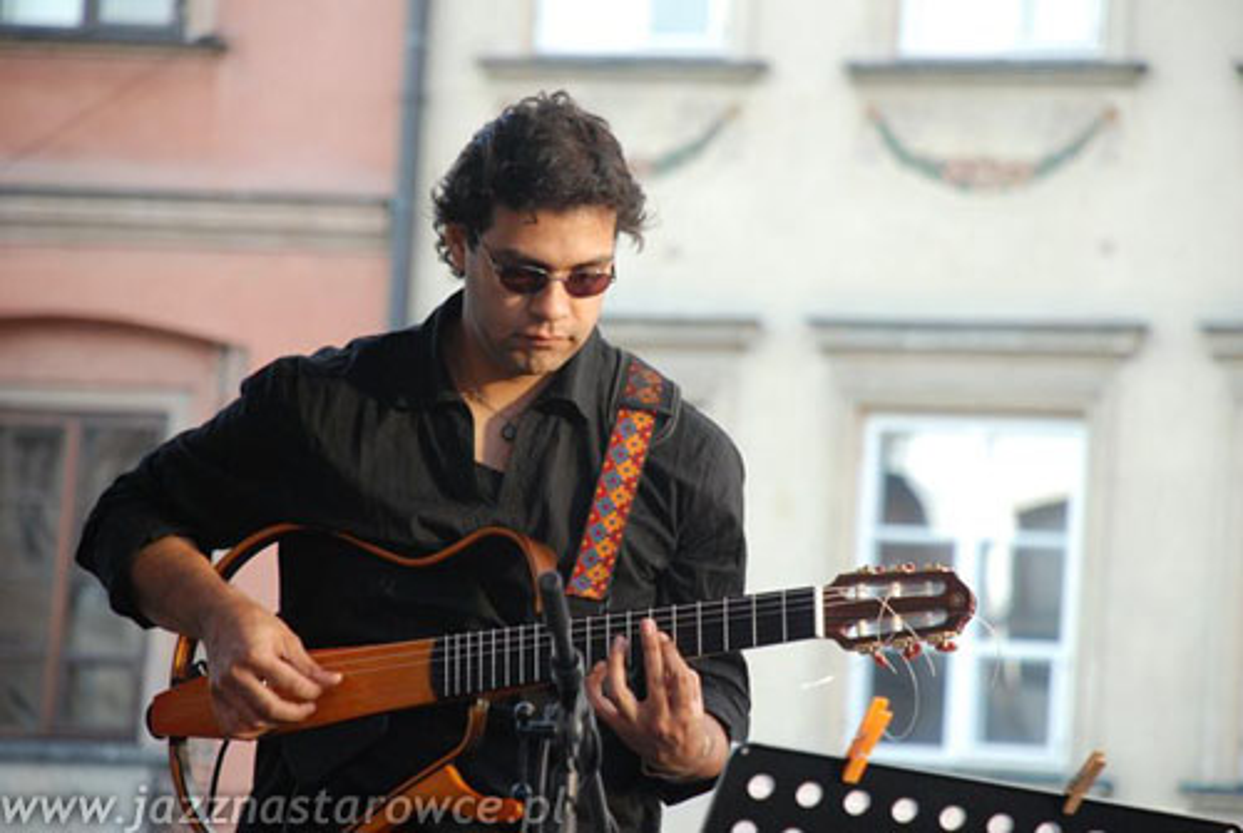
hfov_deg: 10.1
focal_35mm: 202
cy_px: 416
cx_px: 622
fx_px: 7002
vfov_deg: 6.8
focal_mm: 135
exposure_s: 1/100
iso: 800
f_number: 5.6
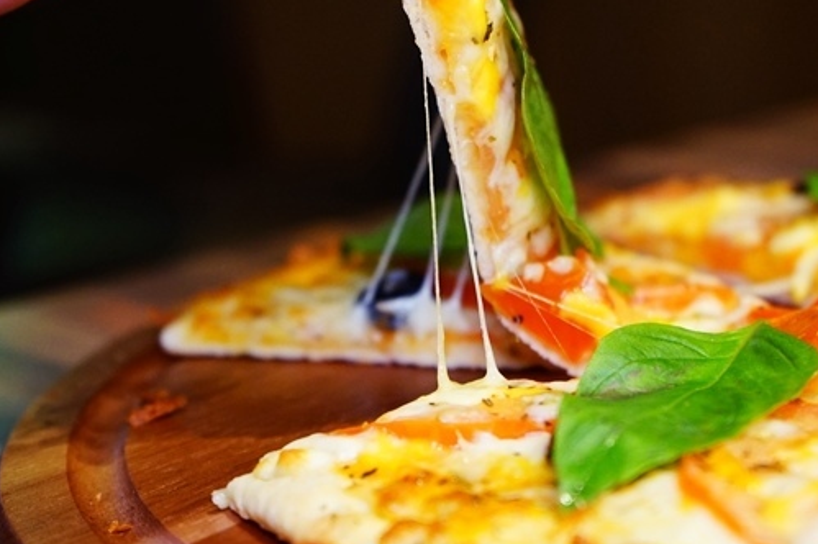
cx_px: 459
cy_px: 214
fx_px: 1930
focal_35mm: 85
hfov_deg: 23.9
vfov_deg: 16.0
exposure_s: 1/60
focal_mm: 53
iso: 2000
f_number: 5
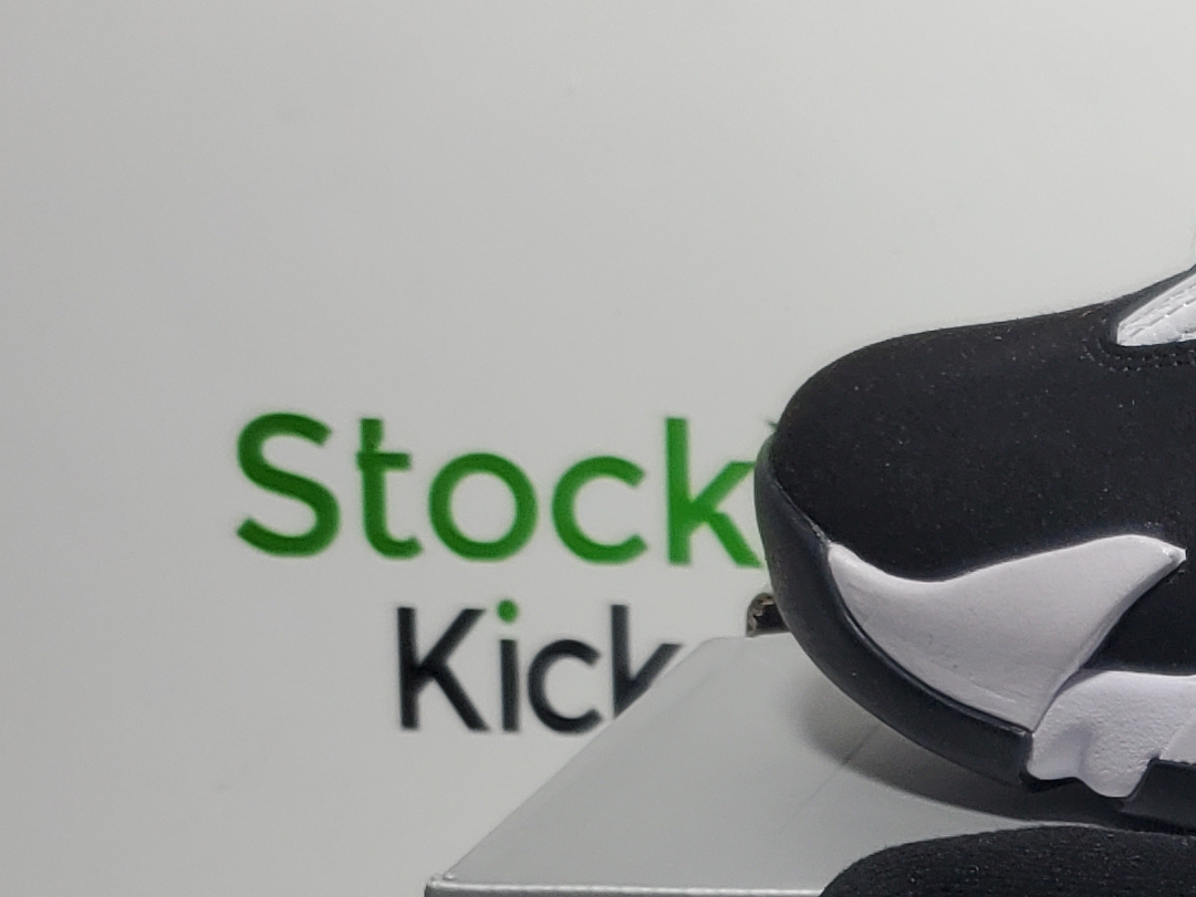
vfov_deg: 14.9
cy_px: 994
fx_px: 3352
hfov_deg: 17.9
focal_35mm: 97
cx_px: 1841
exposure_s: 1/609
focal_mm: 4.3
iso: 50
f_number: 1.5
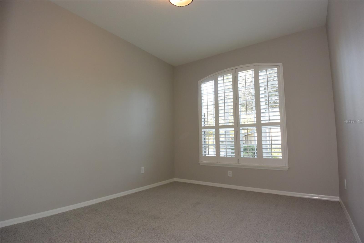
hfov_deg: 90.0
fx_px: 182
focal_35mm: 18
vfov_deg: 67.4
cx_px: 182
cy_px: 122
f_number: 3.5
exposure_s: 1/125
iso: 800
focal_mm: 6.7
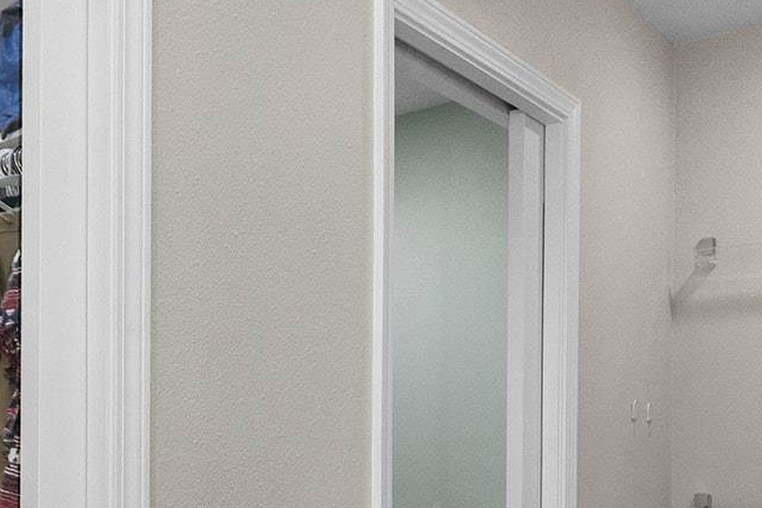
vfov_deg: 30.4
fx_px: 889
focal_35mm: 42
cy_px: 462
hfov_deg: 44.5
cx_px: 173
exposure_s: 1/200
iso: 4000
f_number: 4
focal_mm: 17
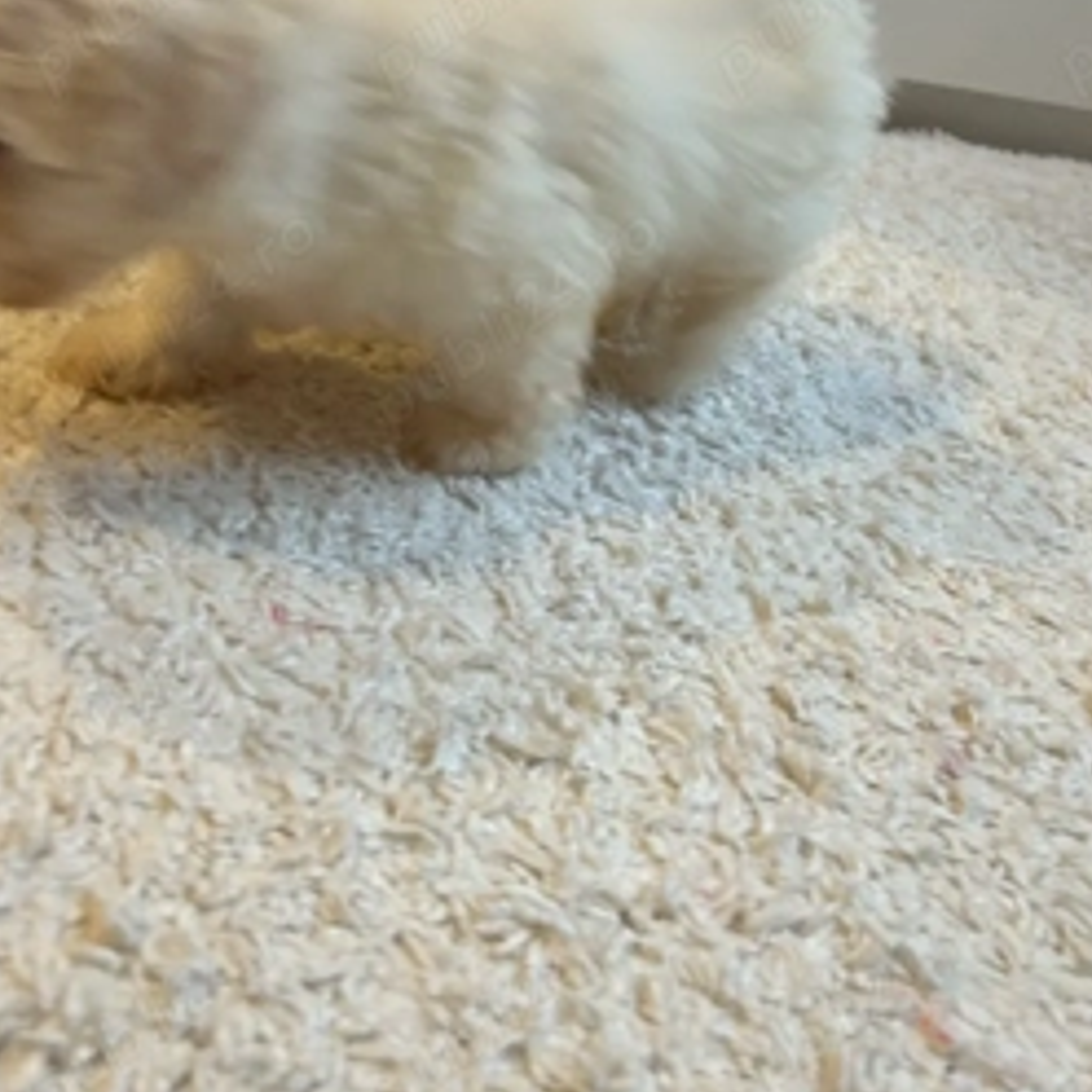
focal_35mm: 37
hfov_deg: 44.9
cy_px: 374
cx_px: 603
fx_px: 1321
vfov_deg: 44.3
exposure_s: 1/50
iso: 100
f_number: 1.5
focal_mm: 5.7
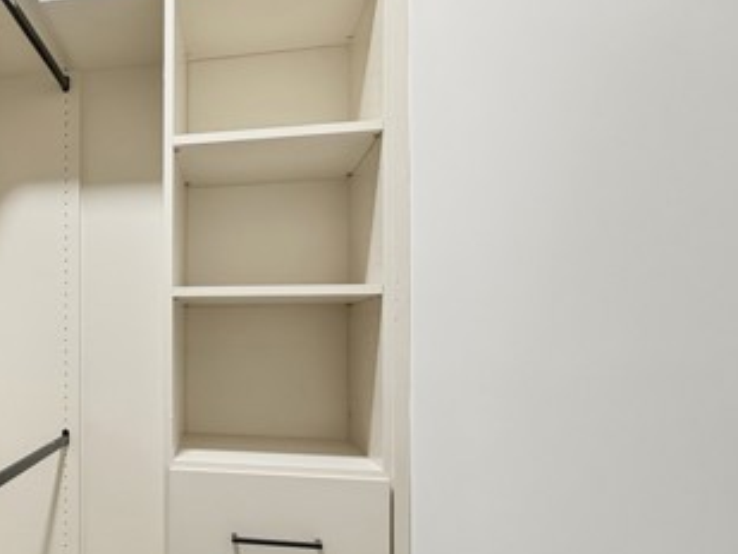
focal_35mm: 29
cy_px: 399
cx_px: 55
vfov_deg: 46.9
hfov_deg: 52.9
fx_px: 619
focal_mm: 2.2
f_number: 2.2
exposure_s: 1/60
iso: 250
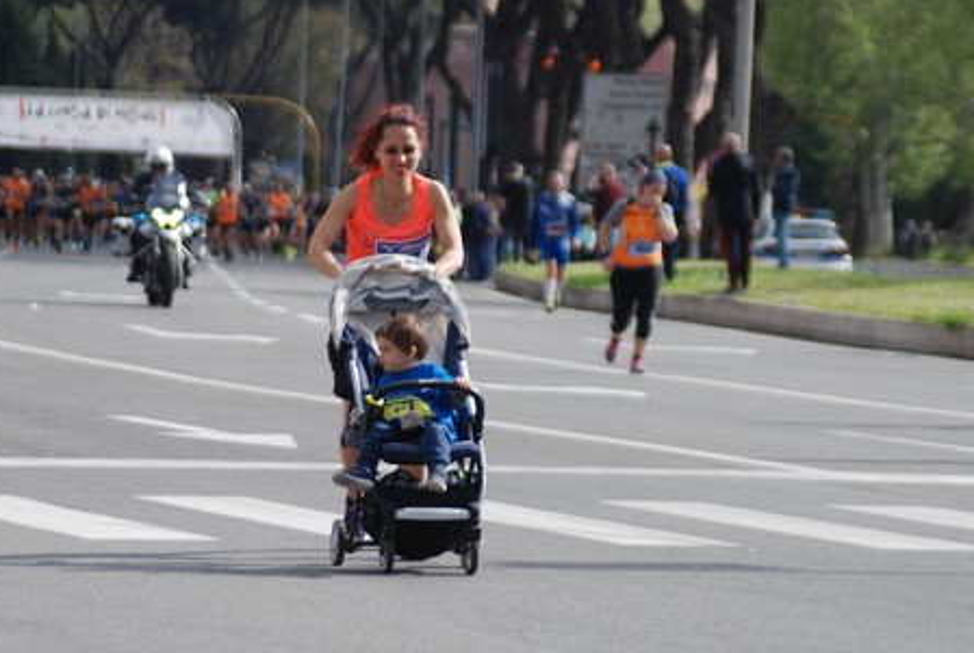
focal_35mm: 271
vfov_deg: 5.1
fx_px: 7335
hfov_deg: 7.6
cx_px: 497
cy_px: 395
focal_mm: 135
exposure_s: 1/1000
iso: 200
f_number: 4.5
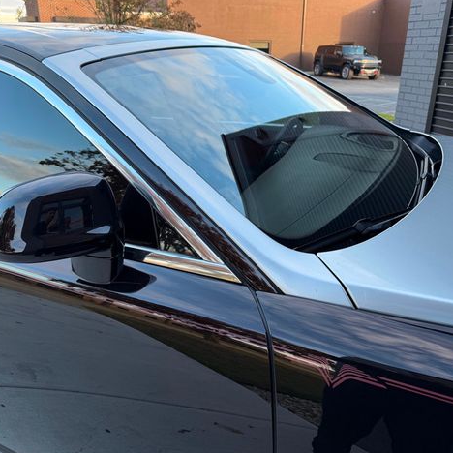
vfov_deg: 55.6
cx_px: 234
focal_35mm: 29
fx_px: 429
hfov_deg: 55.6
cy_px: 228
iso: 100
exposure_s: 1/318
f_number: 1.78
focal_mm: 6.76
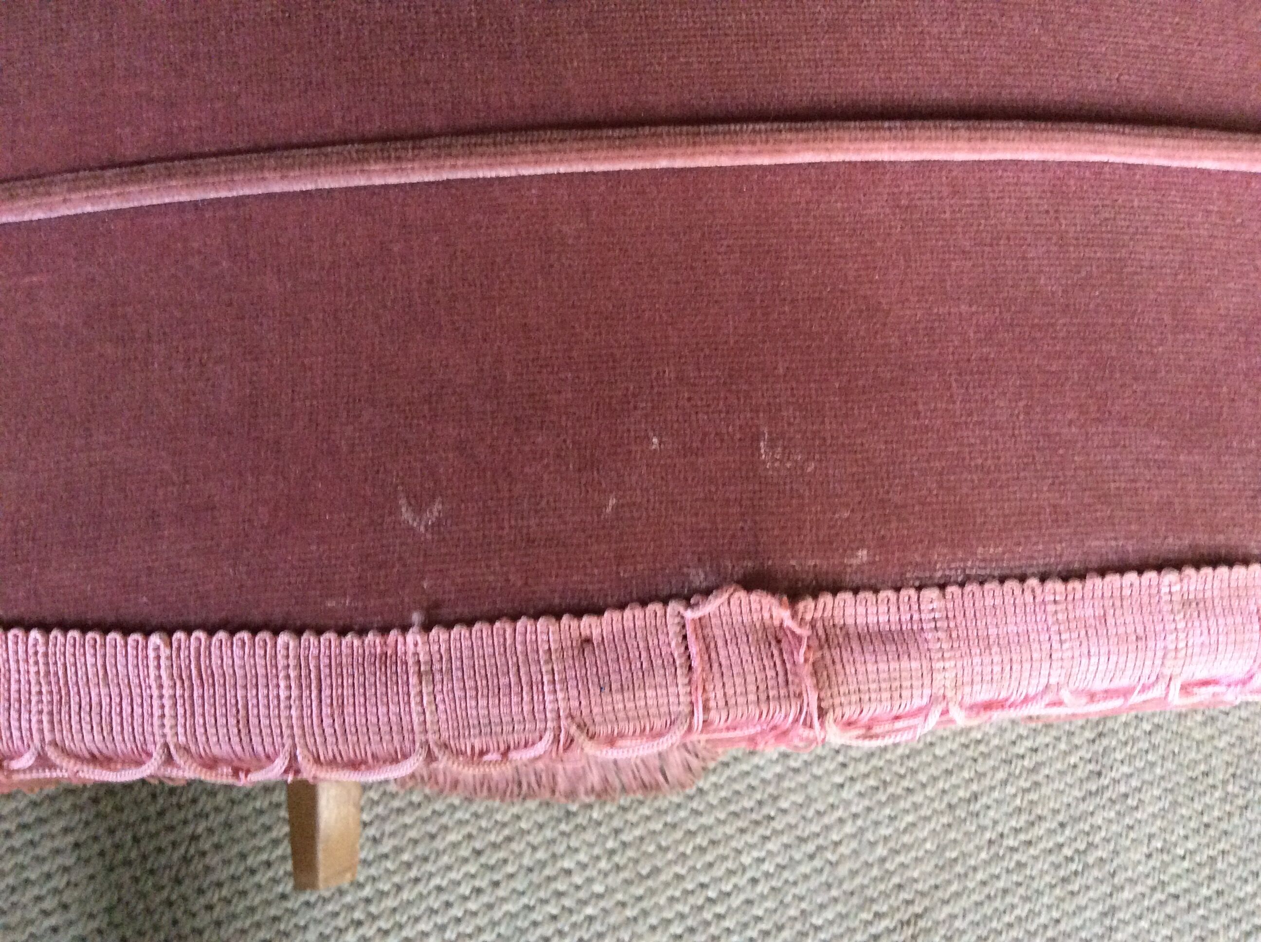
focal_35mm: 32
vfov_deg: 44.1
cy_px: 471
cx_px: 630
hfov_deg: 56.9
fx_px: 1164
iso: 250
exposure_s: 1/17
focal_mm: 3.3
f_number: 2.4
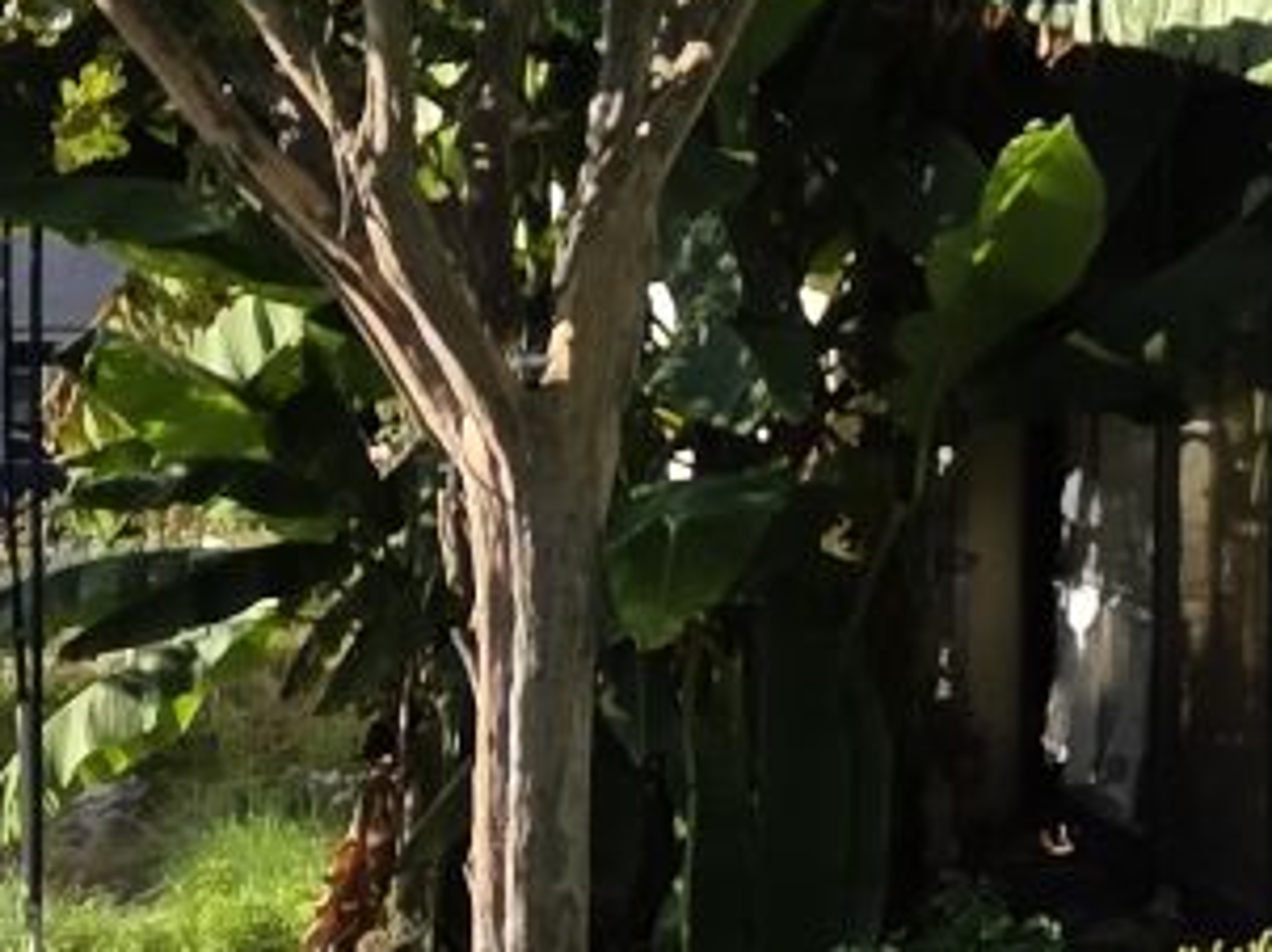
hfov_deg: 24.3
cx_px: 1916
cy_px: 261
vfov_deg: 23.4
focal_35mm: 62
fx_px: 2276
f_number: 2.2
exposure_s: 1/994
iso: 50
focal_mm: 2.2
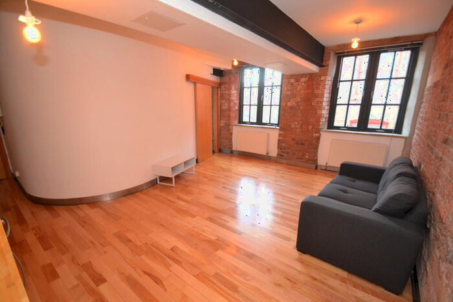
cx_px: 226
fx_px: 189
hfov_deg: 100.4
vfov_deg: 77.4
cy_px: 151
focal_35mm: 15
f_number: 3.5
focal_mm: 10
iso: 2000
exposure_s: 1/60
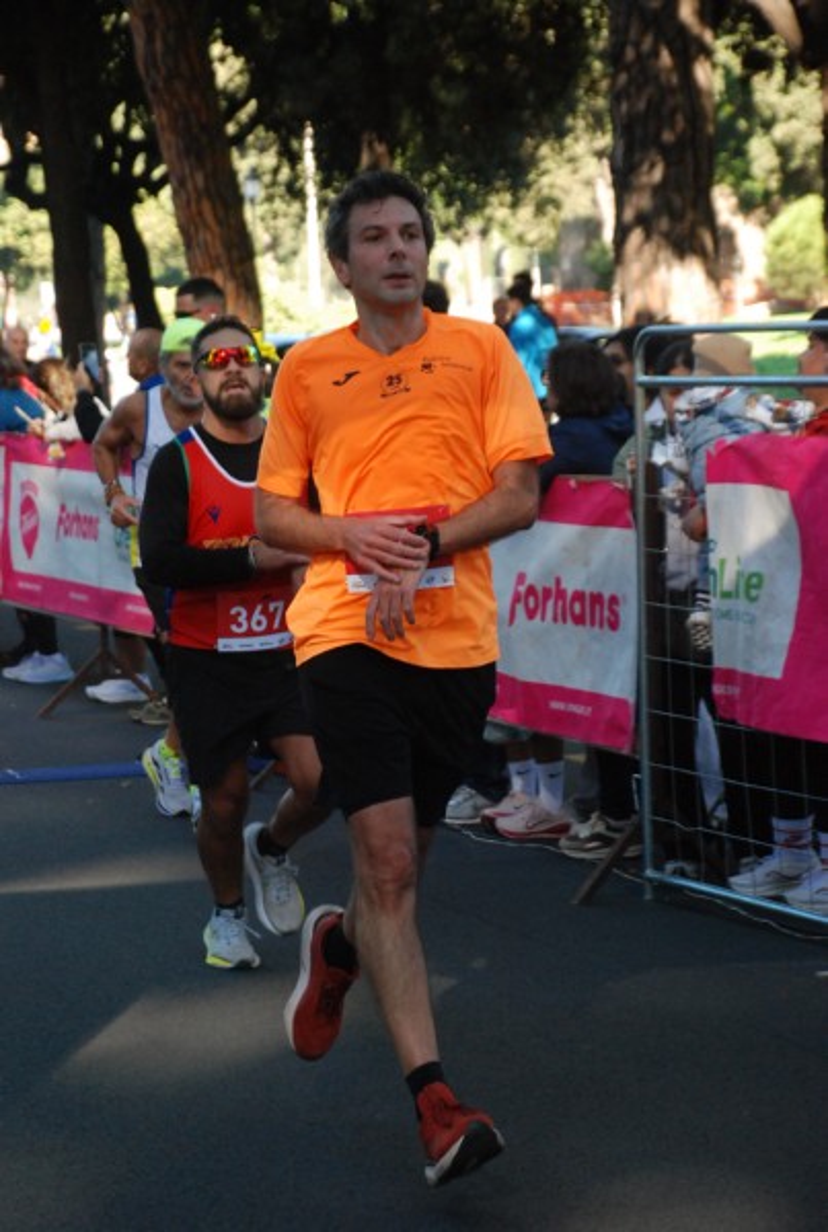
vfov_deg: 18.1
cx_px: 414
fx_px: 3861
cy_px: 616
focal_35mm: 112
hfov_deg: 12.2
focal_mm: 75
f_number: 5.6
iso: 1000
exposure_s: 1/320
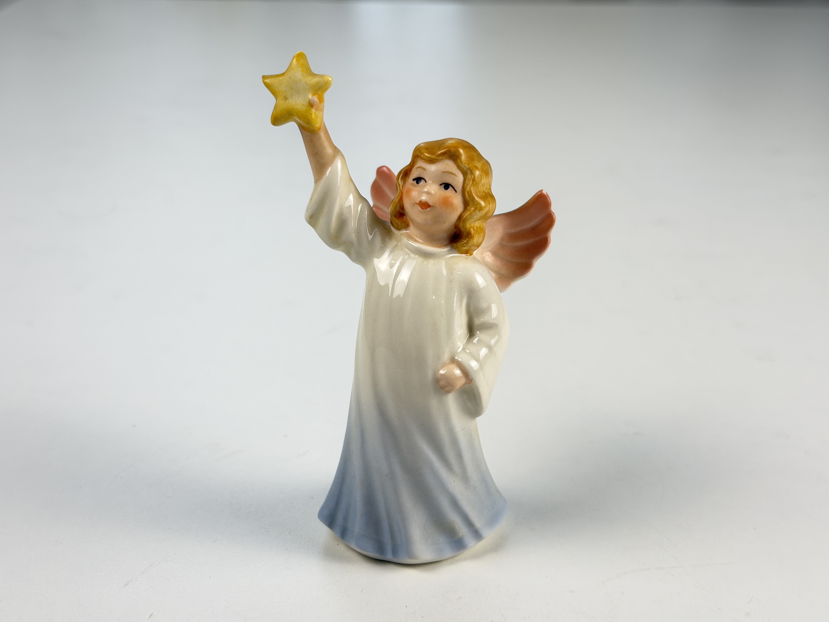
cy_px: 311
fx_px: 1150
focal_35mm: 48
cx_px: 414
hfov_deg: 39.7
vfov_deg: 30.3
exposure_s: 1/150
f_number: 1.78
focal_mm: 6.76
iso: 50
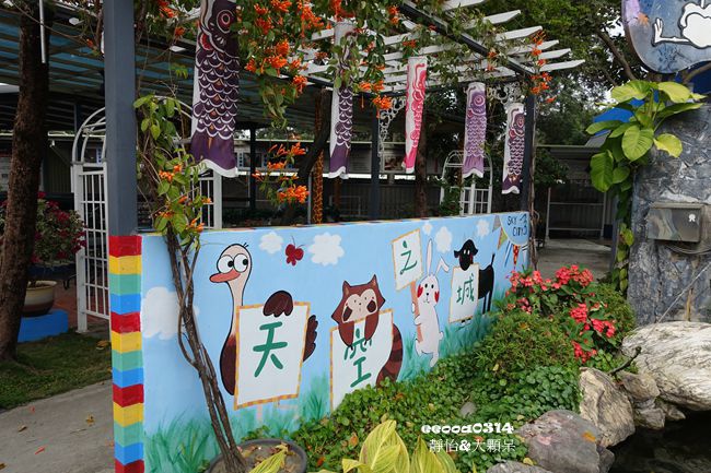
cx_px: 356
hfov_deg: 73.8
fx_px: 474
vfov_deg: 53.1
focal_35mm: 24
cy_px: 236
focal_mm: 8.8
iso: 125
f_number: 5.6
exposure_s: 1/320
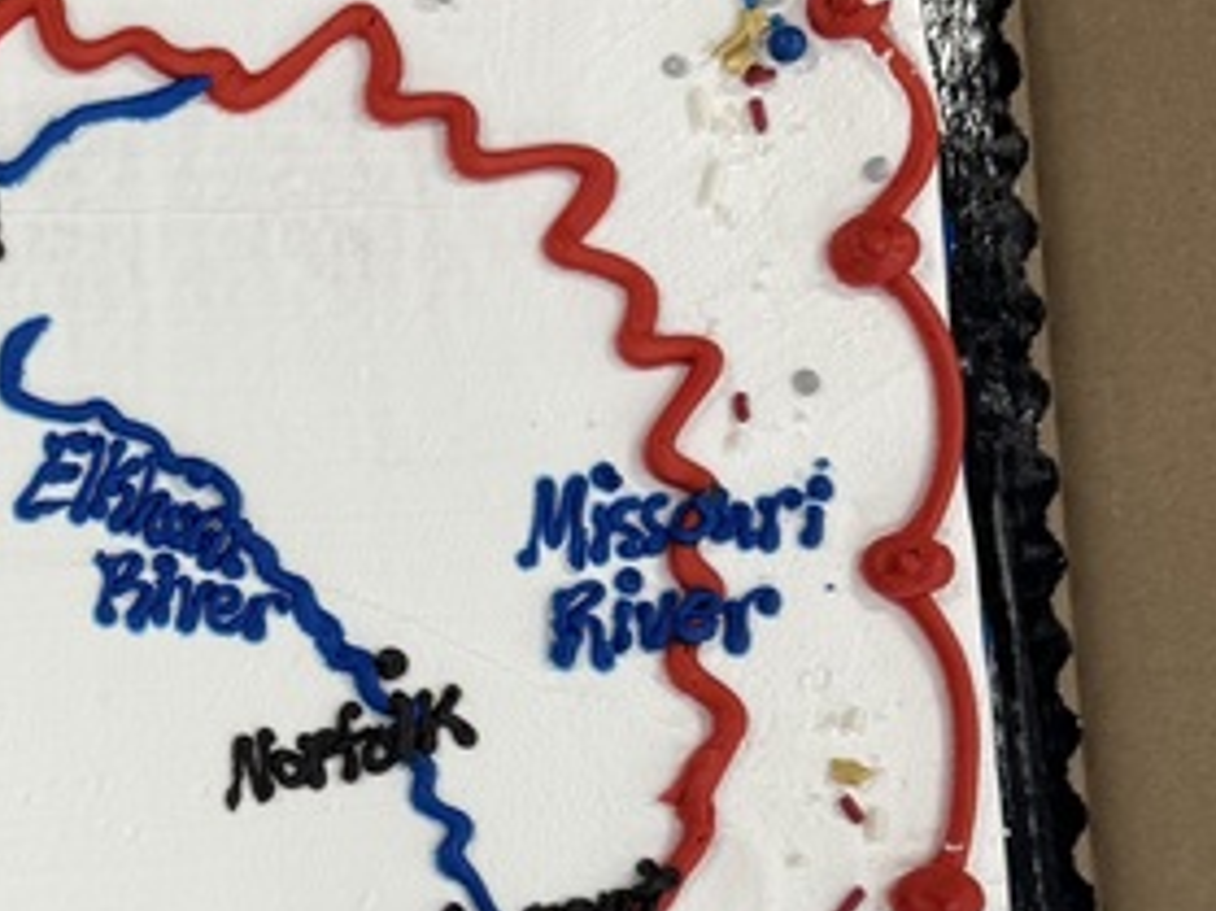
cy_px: 854
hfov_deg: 19.9
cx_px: -493
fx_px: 3090
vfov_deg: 16.5
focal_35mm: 88
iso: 80
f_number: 1.78
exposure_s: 1/100
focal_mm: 6.76
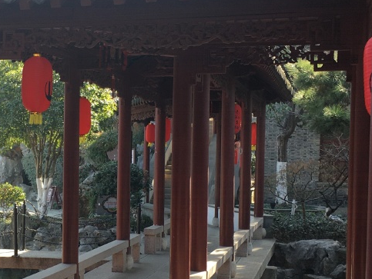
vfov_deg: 20.4
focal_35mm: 72
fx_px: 774
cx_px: 69
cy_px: 190
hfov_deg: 26.5
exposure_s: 1/153
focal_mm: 4.15
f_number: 2.2
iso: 25
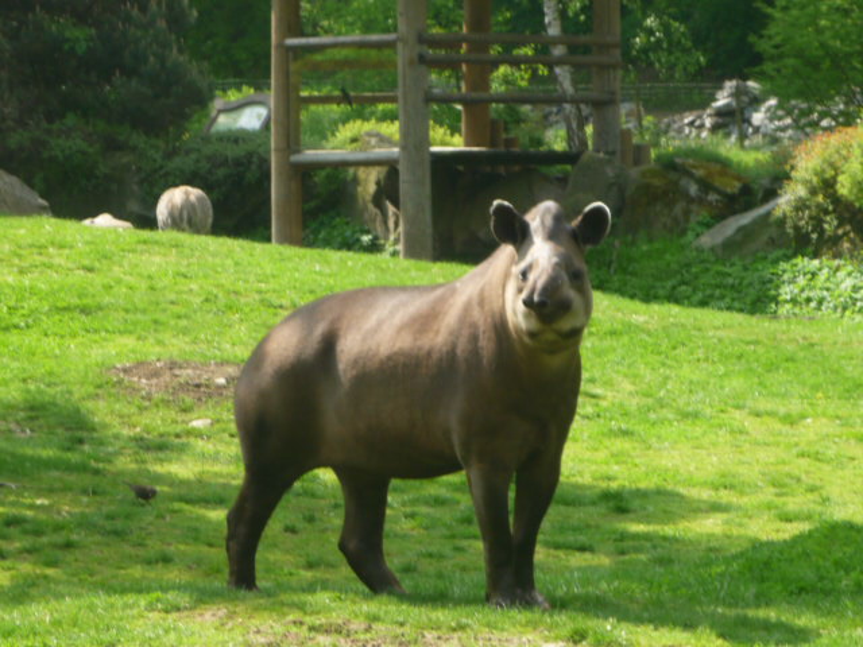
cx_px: 432
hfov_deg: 12.3
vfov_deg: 9.3
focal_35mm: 160
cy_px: 324
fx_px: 3989
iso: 100
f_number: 5.1
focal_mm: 16.5
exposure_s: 1/160
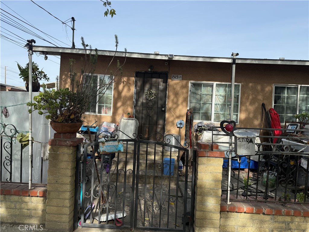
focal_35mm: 24
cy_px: 116
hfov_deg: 71.6
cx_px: 154
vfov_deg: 56.8
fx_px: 214
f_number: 1.78
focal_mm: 6.76
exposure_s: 1/3279
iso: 80
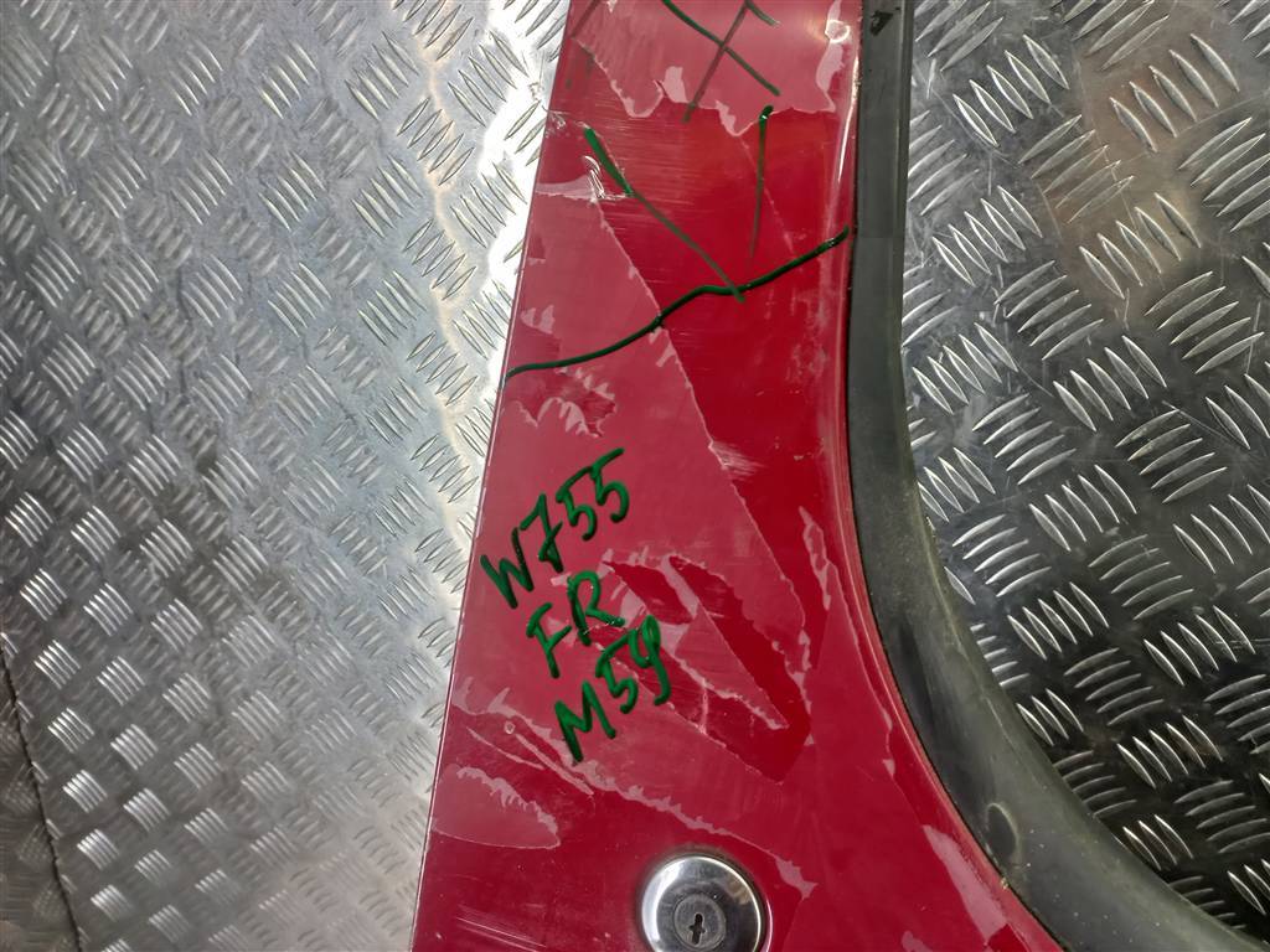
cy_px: 476
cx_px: 635
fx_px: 917
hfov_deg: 69.4
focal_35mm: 25
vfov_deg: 54.9
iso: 64
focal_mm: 4.6
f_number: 1.8
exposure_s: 1/50
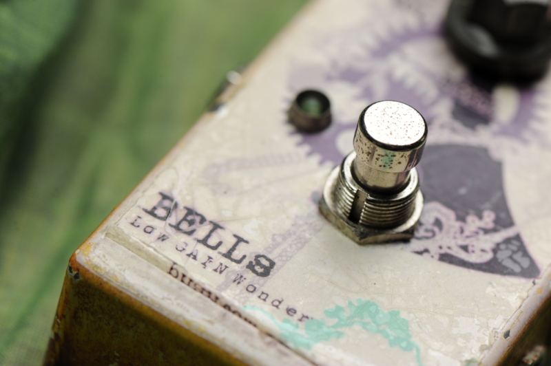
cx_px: 276
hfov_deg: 19.5
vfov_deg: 13.0
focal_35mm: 105
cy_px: 183
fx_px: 1606
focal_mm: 105
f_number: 9
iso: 800
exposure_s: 1/100
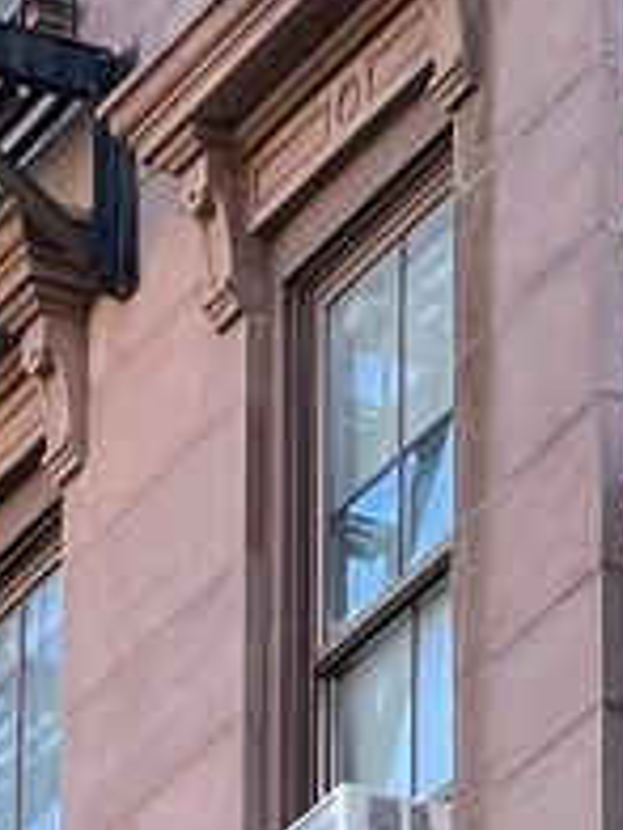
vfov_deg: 4.6
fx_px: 9911
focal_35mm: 413
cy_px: 2513
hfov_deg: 3.6
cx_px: -356
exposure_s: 1/122
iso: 25
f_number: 2.2
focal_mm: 7.5
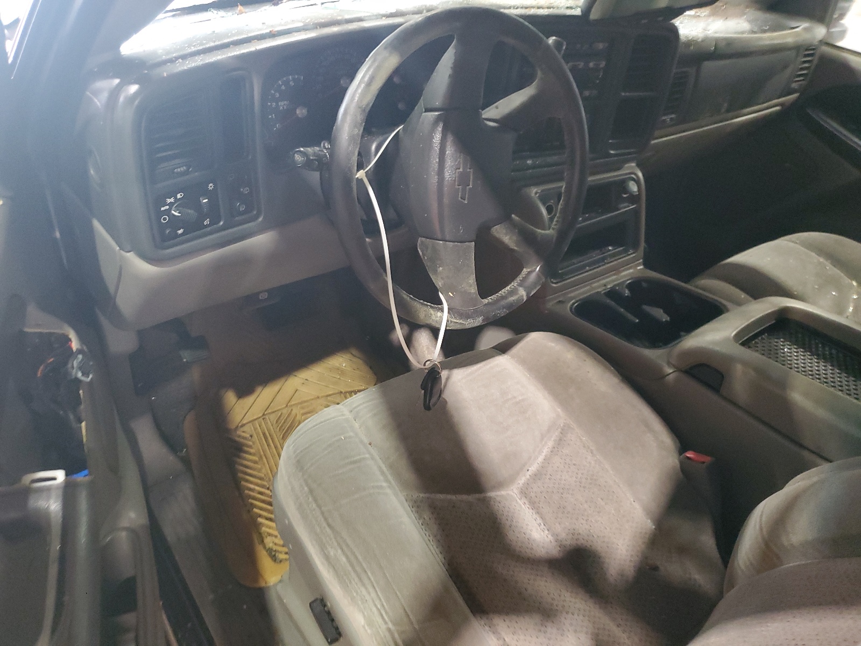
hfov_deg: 67.3
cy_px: 323
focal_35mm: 26
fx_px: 647
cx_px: 430
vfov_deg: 53.1
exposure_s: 1/20
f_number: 1.5
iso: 304
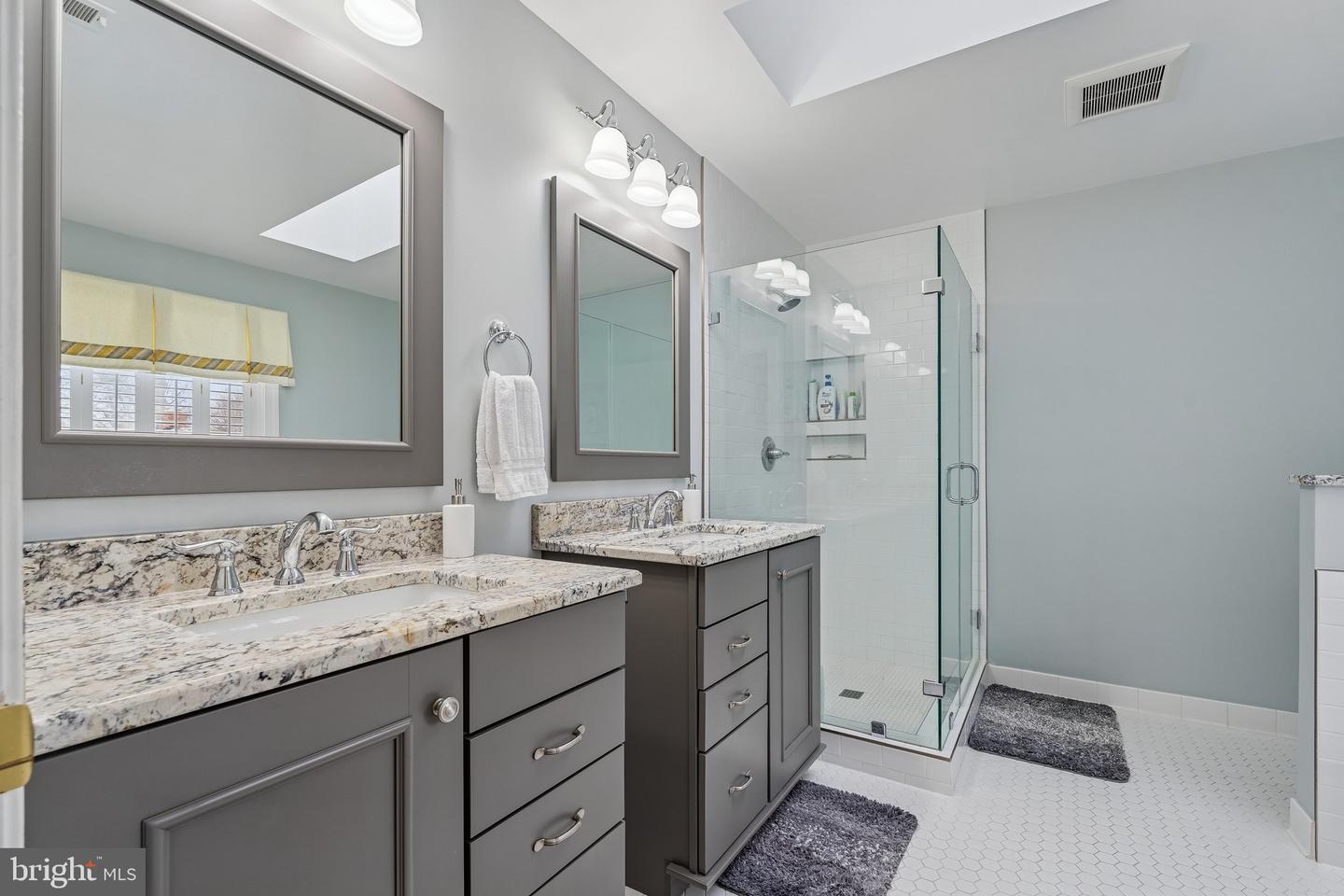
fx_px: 597
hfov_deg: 96.7
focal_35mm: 16
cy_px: 448
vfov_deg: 73.7
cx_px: 672
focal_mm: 16
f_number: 8
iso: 200
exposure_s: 1/15
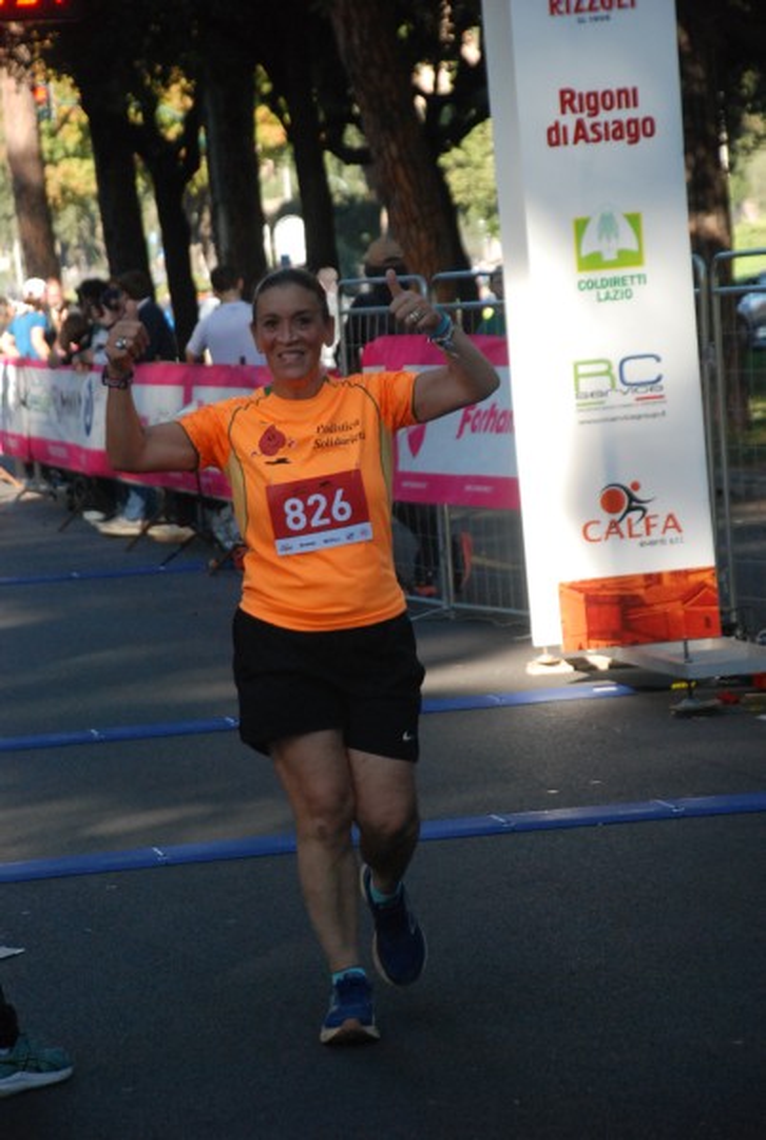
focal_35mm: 142
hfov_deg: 9.7
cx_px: 383
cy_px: 570
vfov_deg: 14.4
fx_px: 4524
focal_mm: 95
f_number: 5.6
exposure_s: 1/640
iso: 1000
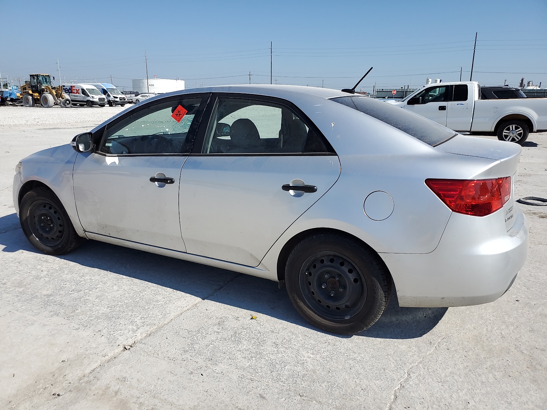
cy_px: 205
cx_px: 274
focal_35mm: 26
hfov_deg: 67.3
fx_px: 411
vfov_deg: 53.1
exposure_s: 1/5000
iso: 50
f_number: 1.5
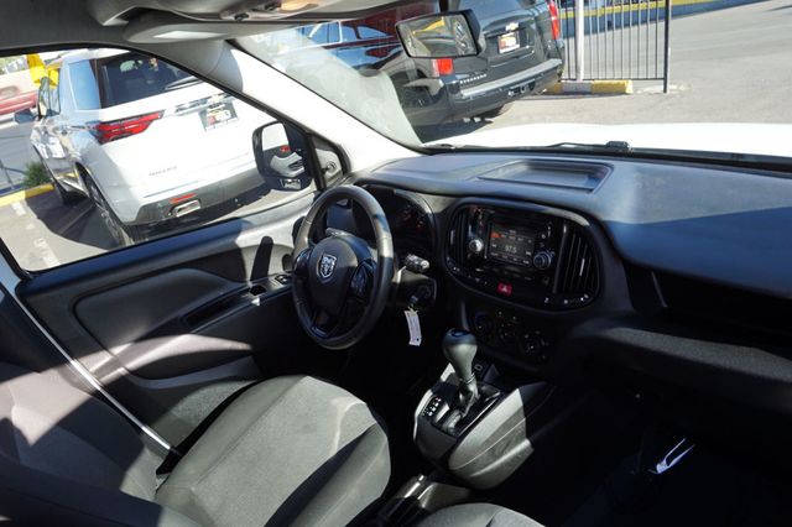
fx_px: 528
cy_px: 264
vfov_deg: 53.1
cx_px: 396
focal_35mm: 24
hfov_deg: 73.8
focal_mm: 16
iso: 100
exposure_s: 1/80
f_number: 5
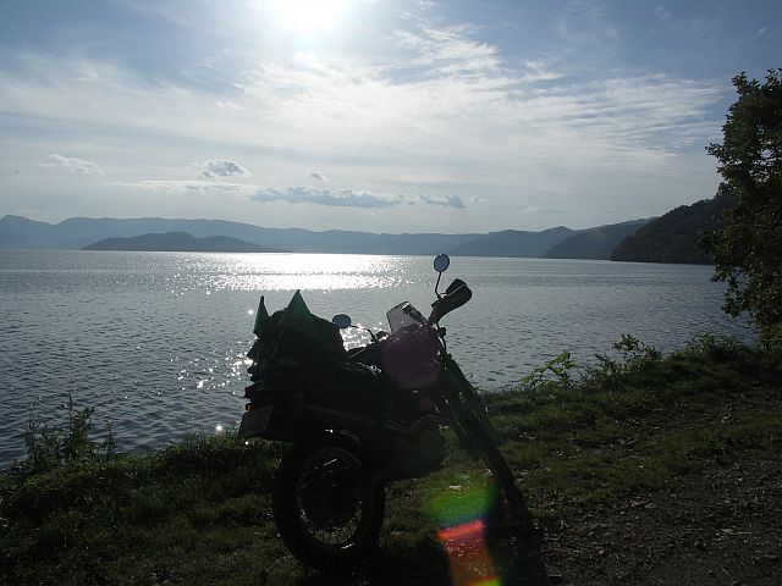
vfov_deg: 49.7
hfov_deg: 63.4
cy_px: 293
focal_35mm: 28
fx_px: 633
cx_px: 391
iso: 50
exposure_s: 1/500
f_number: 9
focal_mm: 7.2
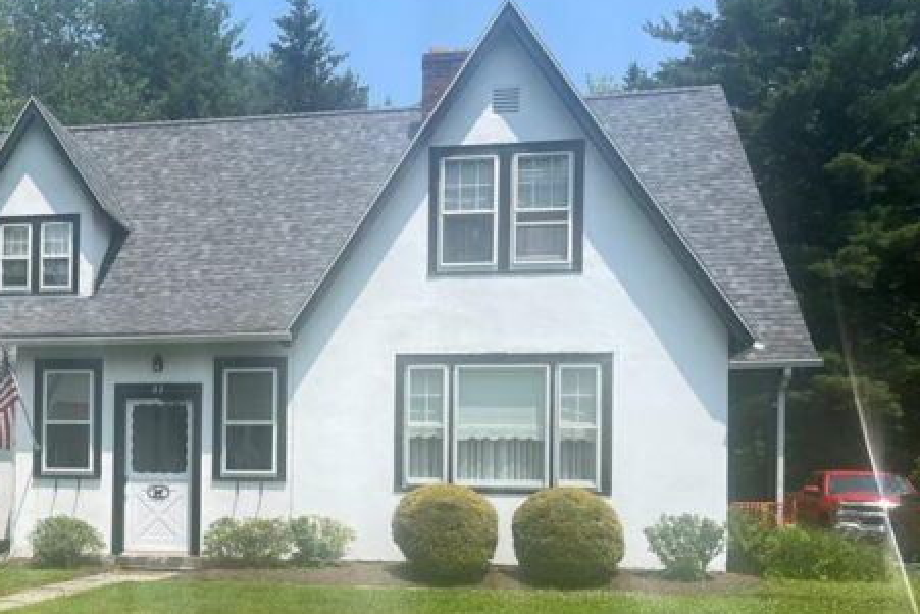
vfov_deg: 28.8
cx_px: 139
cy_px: 459
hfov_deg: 40.3
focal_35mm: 46
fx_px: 1176
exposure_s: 1/3049
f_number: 1.6
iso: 50
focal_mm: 5.1
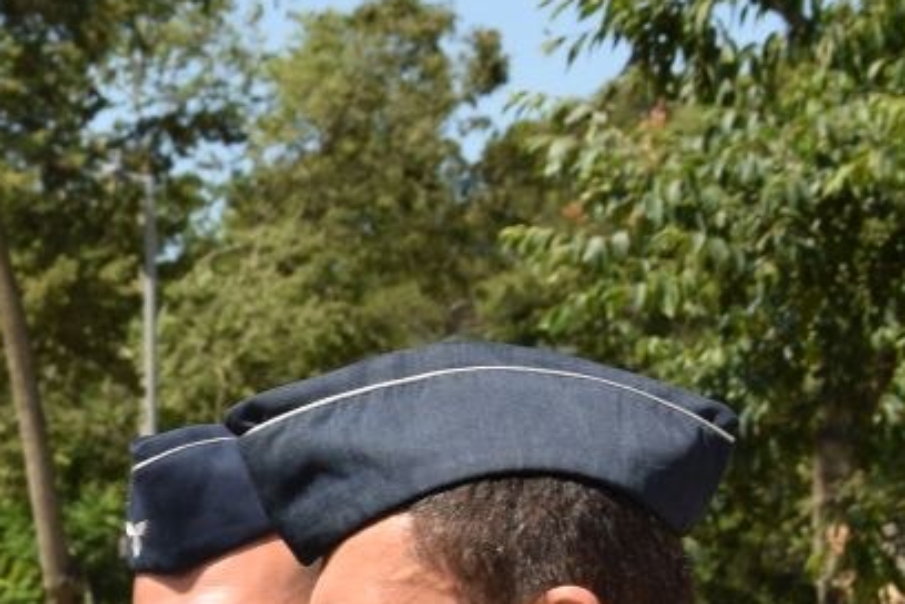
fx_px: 5177
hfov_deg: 9.9
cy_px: 745
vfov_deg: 6.6
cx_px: -62
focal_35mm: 206
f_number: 8
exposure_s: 1/250
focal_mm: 35
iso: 100
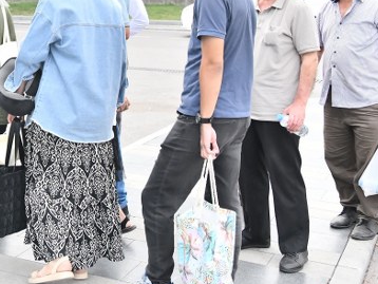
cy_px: 35
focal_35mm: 73
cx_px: 8
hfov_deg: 25.5
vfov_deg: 19.9
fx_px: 798
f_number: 5.6
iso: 5000
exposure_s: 1/8000
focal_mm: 34
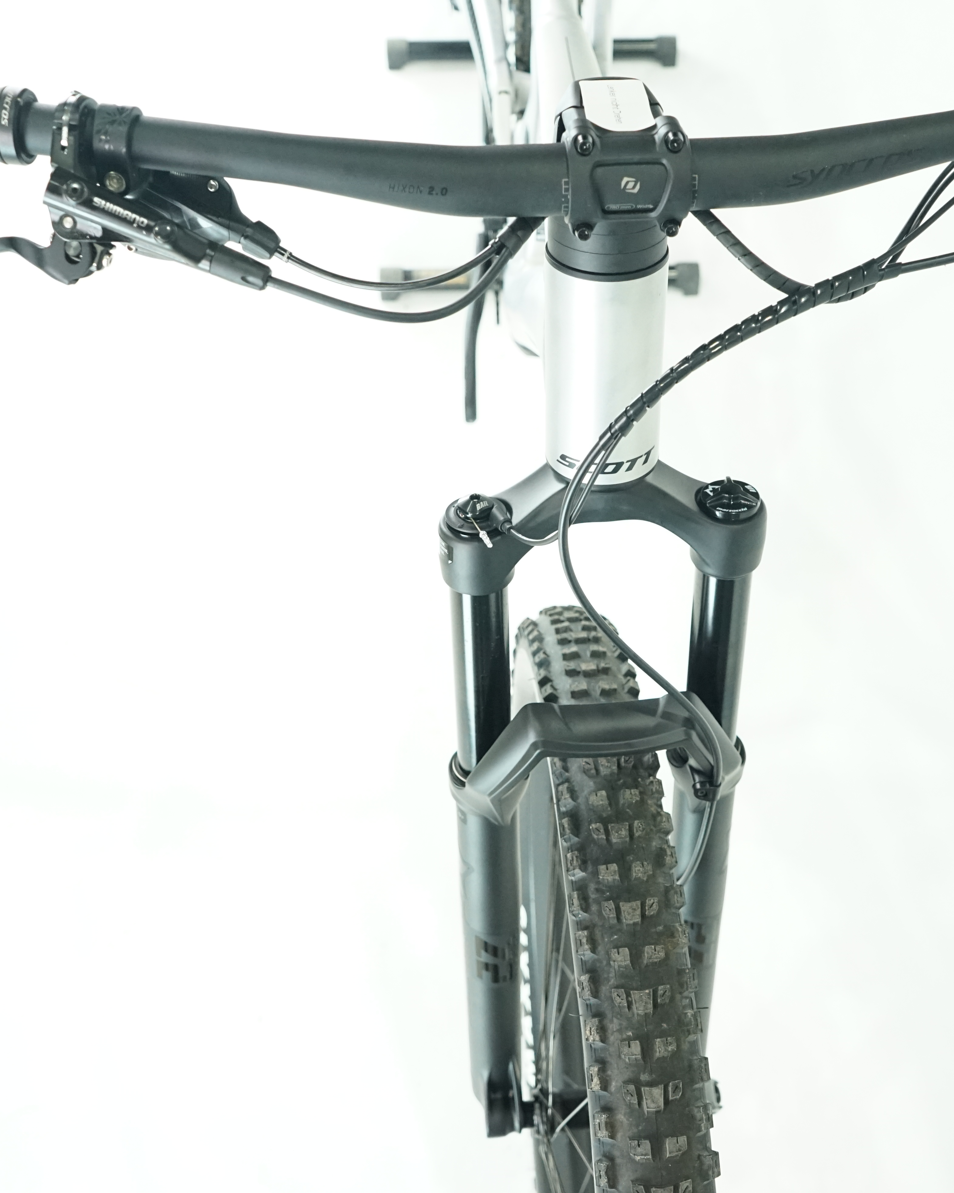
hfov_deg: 34.8
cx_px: 579
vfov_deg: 42.9
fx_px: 1518
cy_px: 586
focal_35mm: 43
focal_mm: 30
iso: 3200
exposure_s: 1/200
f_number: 5
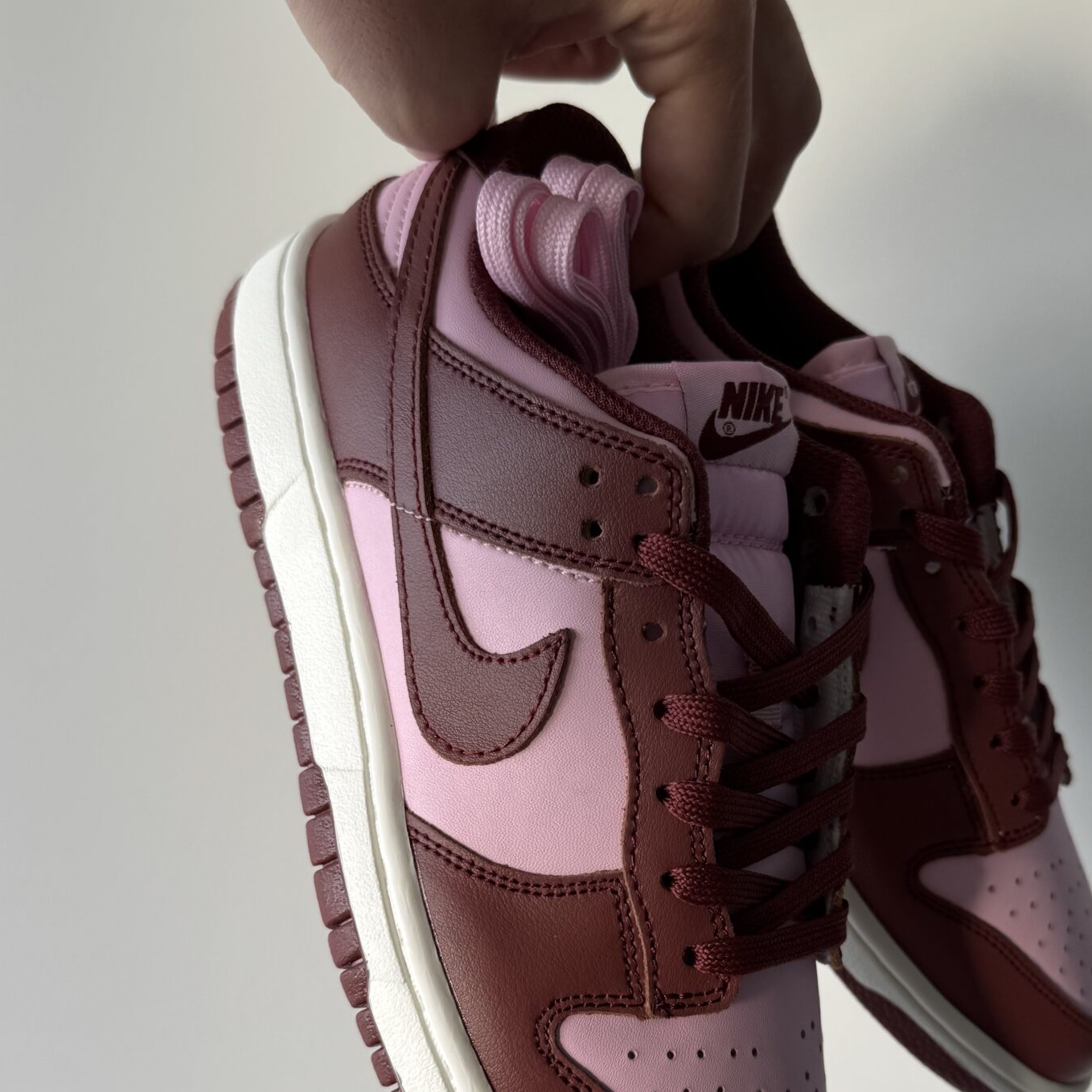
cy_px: 729
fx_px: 1428
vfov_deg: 41.3
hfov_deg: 41.7
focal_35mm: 40
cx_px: 638
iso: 80
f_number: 1.78
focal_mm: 6.76
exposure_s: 1/340
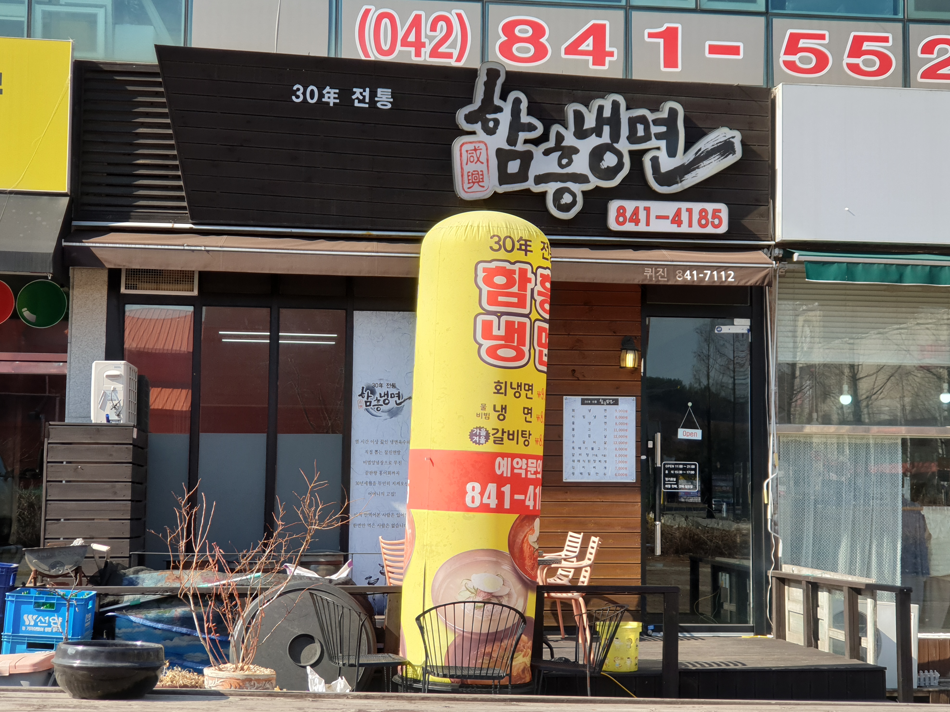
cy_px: 357
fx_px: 1455
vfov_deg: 27.5
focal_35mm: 53
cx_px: 477
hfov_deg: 36.2
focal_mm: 6
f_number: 2.4
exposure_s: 1/624
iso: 25
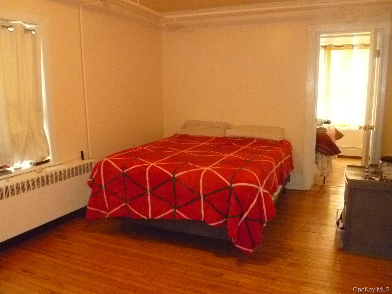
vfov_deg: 49.7
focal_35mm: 28
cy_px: 147
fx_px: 317
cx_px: 196
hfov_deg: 63.4
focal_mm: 5
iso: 1600
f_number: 3.3
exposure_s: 1/30
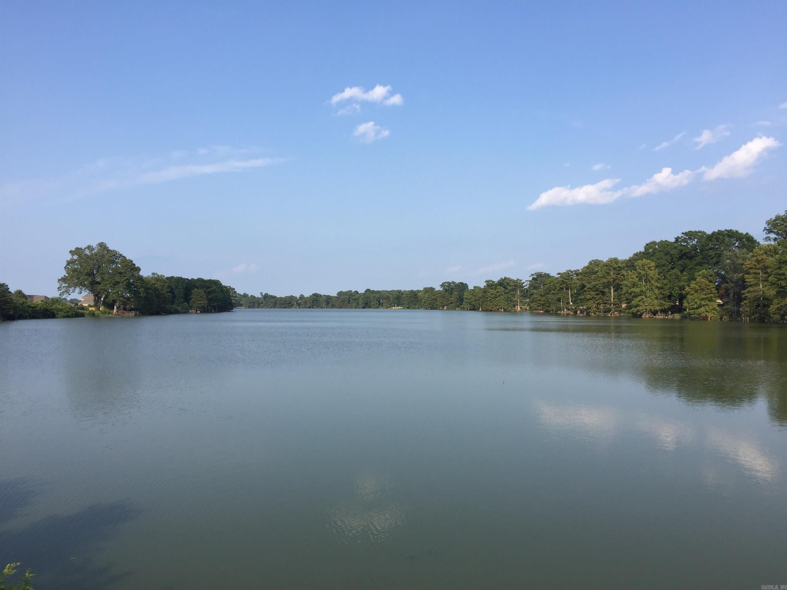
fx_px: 659
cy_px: 295
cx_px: 394
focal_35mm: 29
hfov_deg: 61.7
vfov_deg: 48.2
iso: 32
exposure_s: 1/1582
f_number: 2.2
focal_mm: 4.15
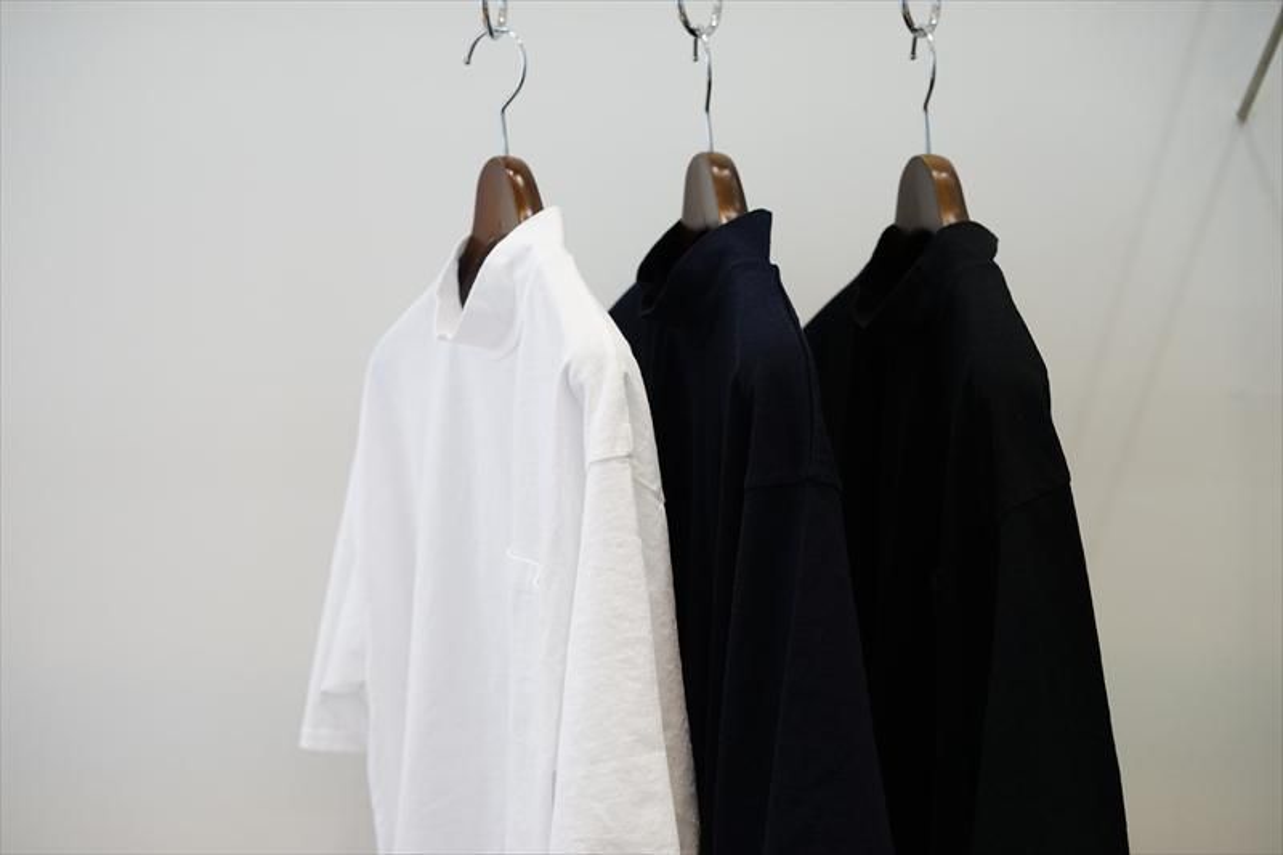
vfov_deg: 24.6
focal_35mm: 55
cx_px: 642
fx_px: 1960
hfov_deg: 36.3
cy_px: 428
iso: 400
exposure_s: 1/60
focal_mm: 55
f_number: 4
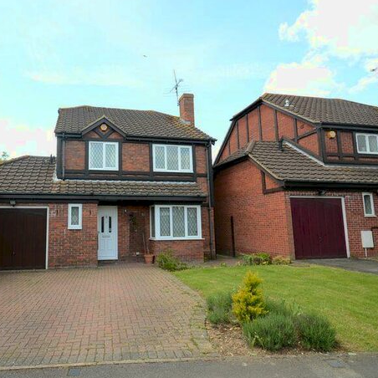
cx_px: 121
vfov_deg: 70.5
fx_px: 268
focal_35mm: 22
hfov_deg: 68.2
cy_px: 189
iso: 250
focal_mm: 11
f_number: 7.1
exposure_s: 1/200
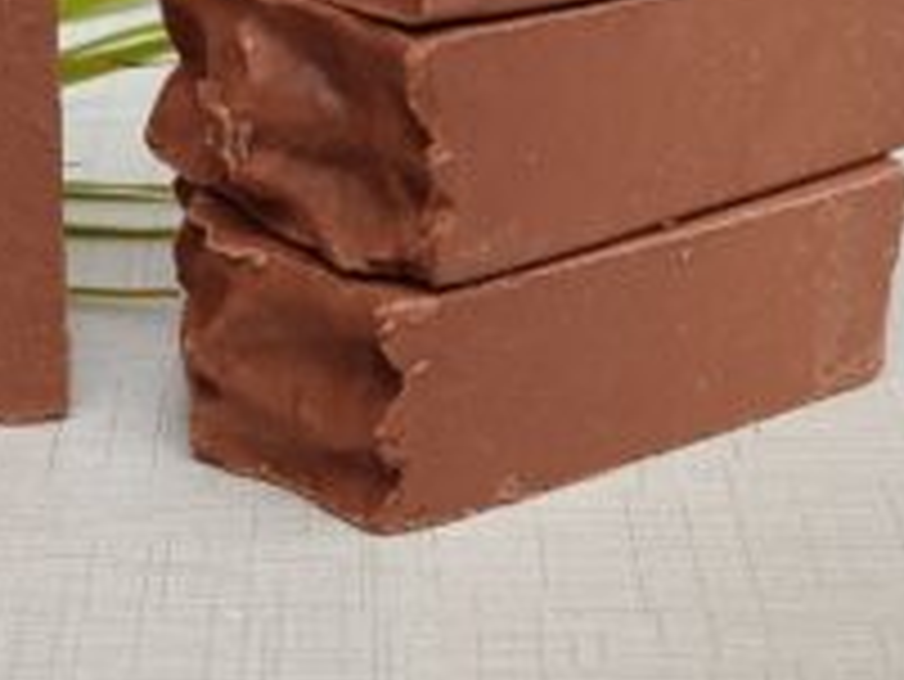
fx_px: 2561
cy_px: 61
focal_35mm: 98
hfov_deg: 19.9
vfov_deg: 14.9
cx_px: 270
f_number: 4.5
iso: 80
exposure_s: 1/100
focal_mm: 7.08
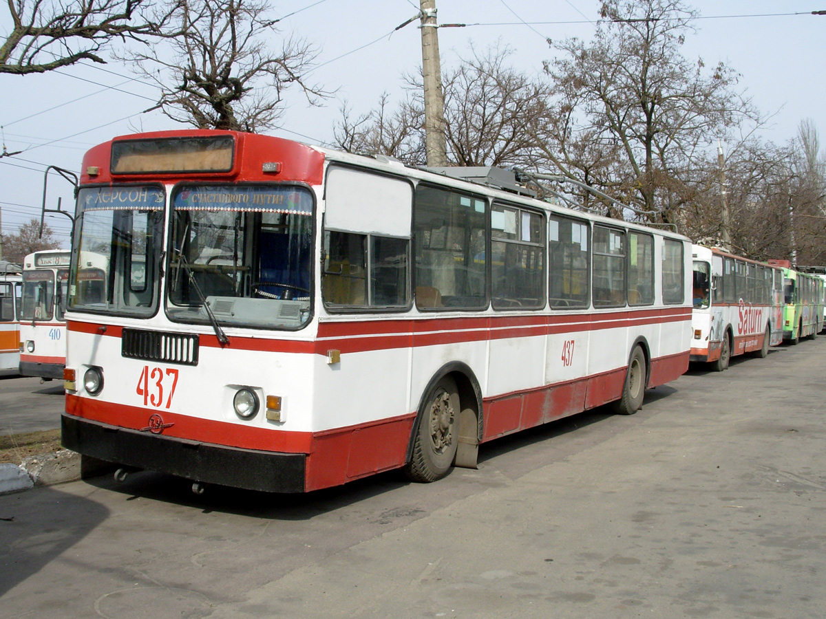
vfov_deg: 37.7
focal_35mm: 38
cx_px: 413
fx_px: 907
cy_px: 310
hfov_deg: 49.0
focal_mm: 6.3
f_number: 4.9
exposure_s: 1/512
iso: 50
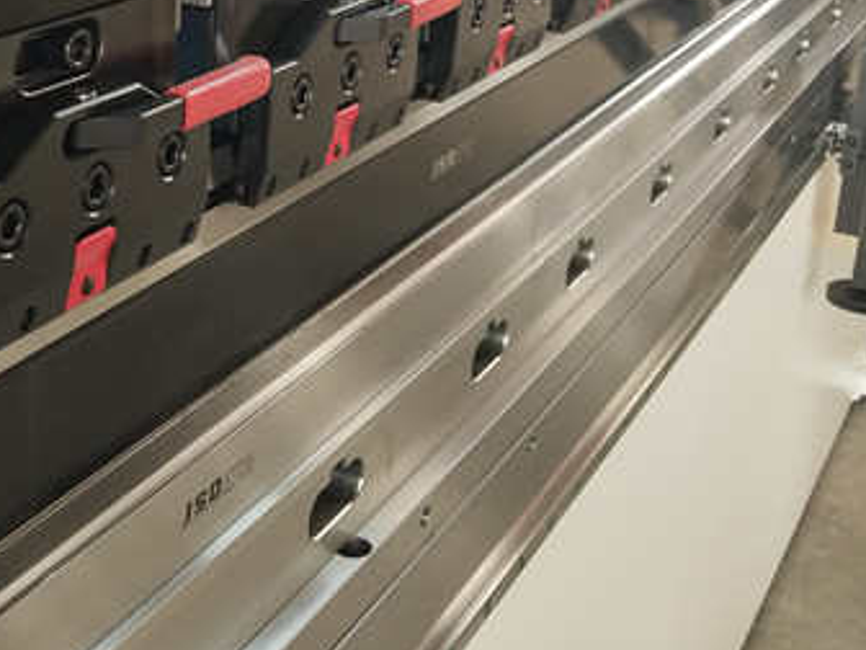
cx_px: 191
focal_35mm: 67
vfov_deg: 21.6
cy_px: 126
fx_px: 1676
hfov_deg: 28.4
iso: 263
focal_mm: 3.95
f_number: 1.8
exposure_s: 1/50
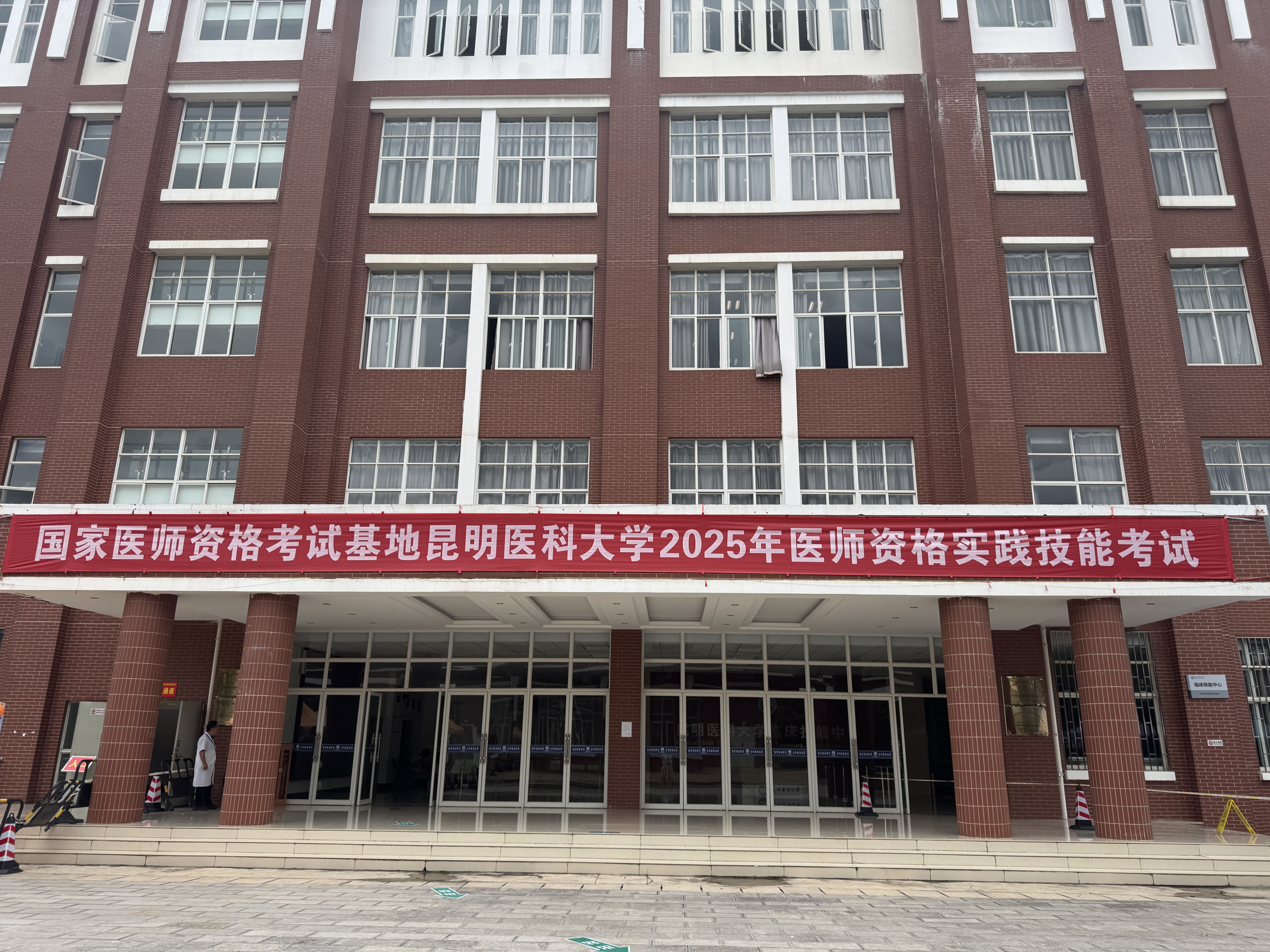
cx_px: 635
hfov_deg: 71.6
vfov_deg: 56.8
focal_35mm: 24
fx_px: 881
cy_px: 476
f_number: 1.78
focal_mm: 6.76
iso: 80
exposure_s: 1/2959
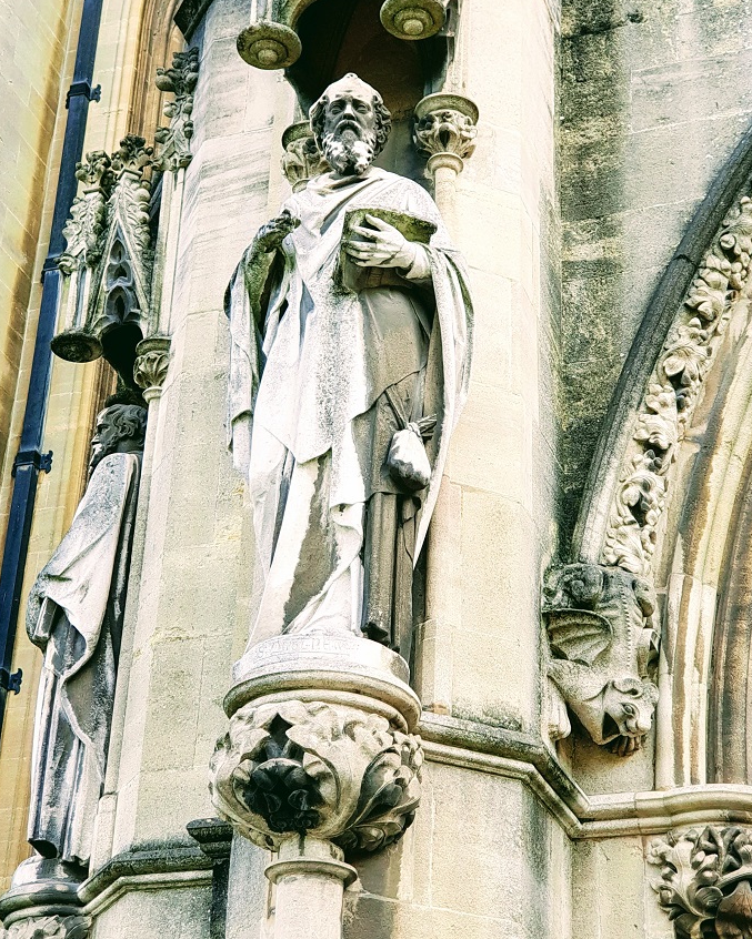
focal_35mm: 72
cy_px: 442
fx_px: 2003
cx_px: 372
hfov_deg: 21.3
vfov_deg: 26.4
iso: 25
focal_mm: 6
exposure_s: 1/101
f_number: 2.4
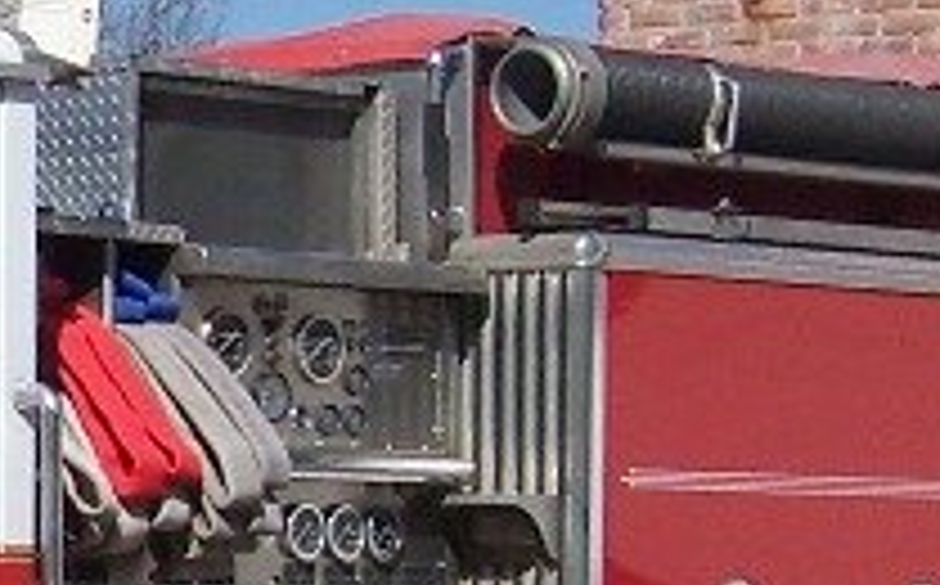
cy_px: 634
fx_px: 5321
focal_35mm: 208
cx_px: -733
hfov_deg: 9.6
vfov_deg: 6.3
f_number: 4.8
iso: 80
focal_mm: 6.7
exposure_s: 1/1000
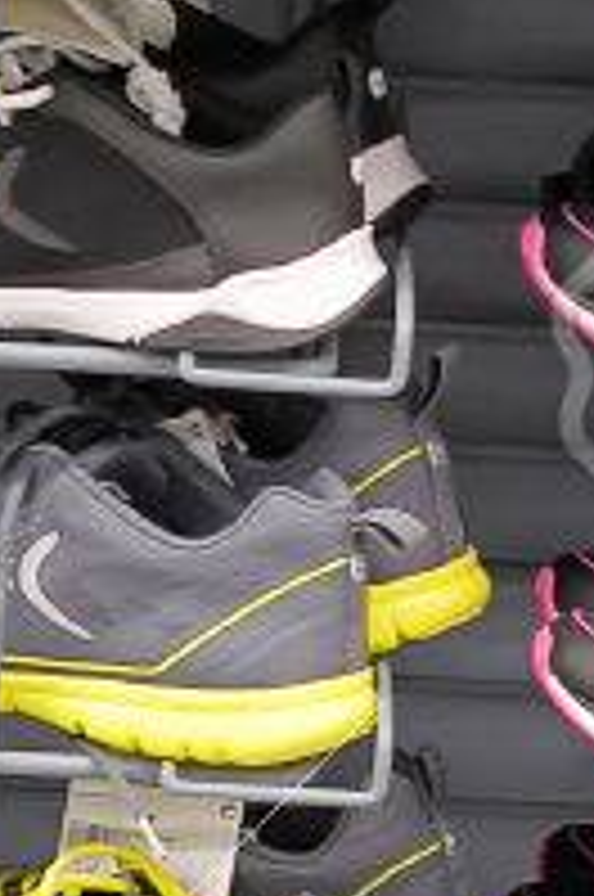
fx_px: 8121
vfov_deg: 6.2
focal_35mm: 327
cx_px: 596
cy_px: -504
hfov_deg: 4.2
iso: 1600
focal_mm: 50
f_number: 3.5
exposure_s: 1/200
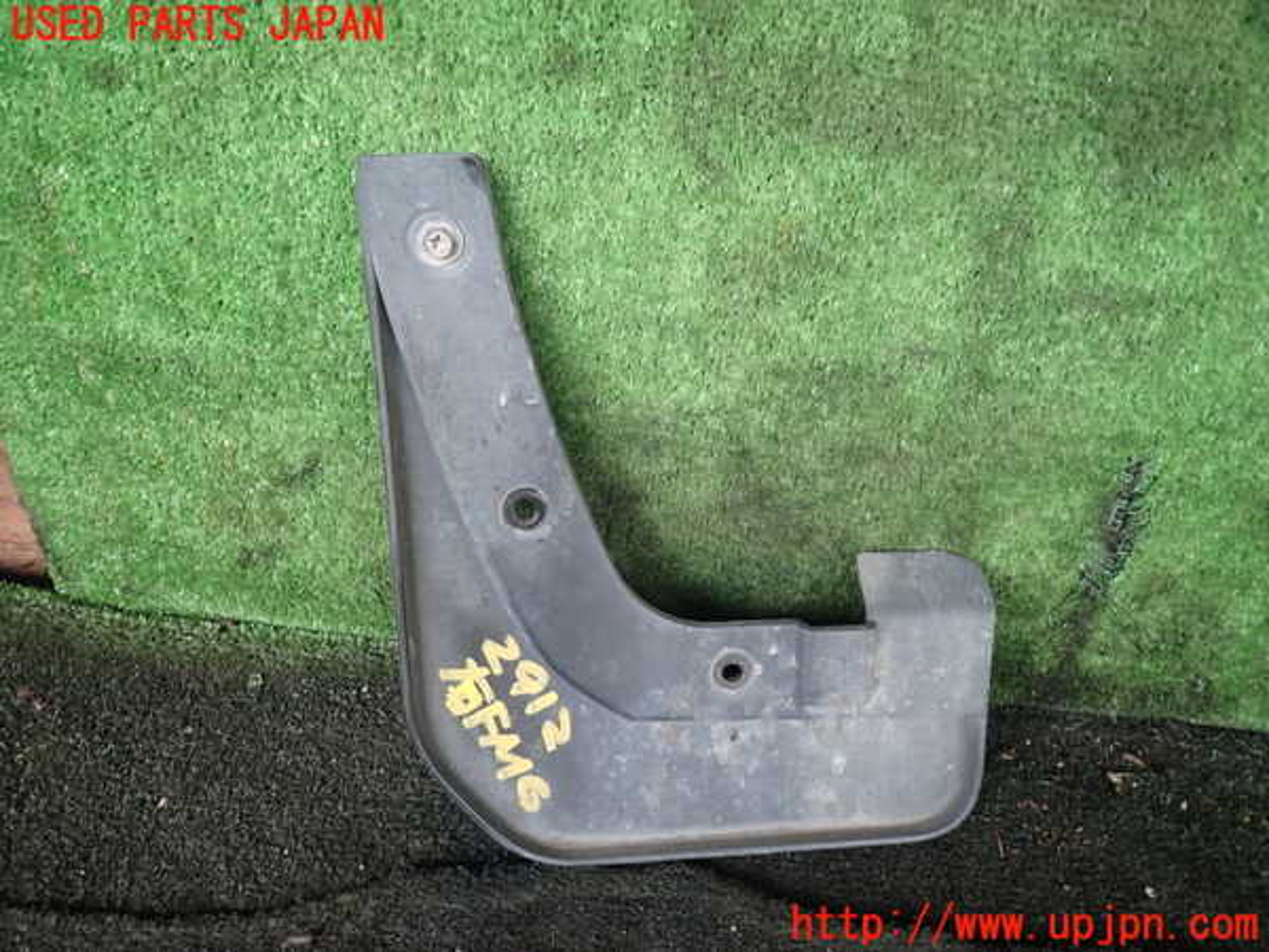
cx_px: 634
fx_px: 916
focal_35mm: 25
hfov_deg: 69.4
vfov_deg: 54.9
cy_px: 476
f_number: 2
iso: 200
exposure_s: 1/60
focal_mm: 4.5
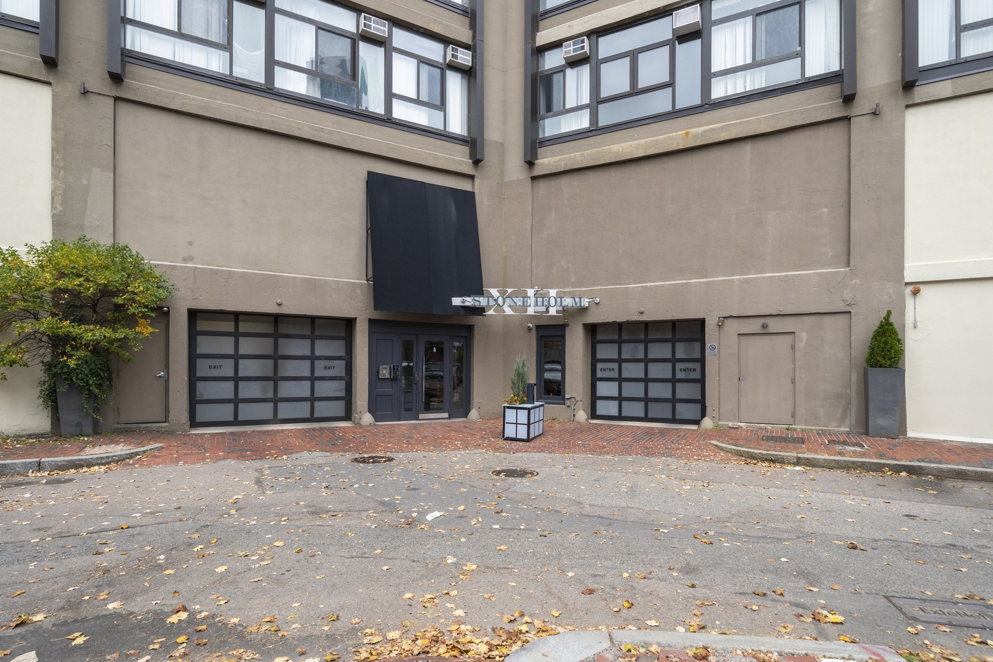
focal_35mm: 17
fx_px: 469
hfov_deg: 93.3
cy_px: 331
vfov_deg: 70.4
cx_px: 496
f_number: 8
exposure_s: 1/400
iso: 800
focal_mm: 17
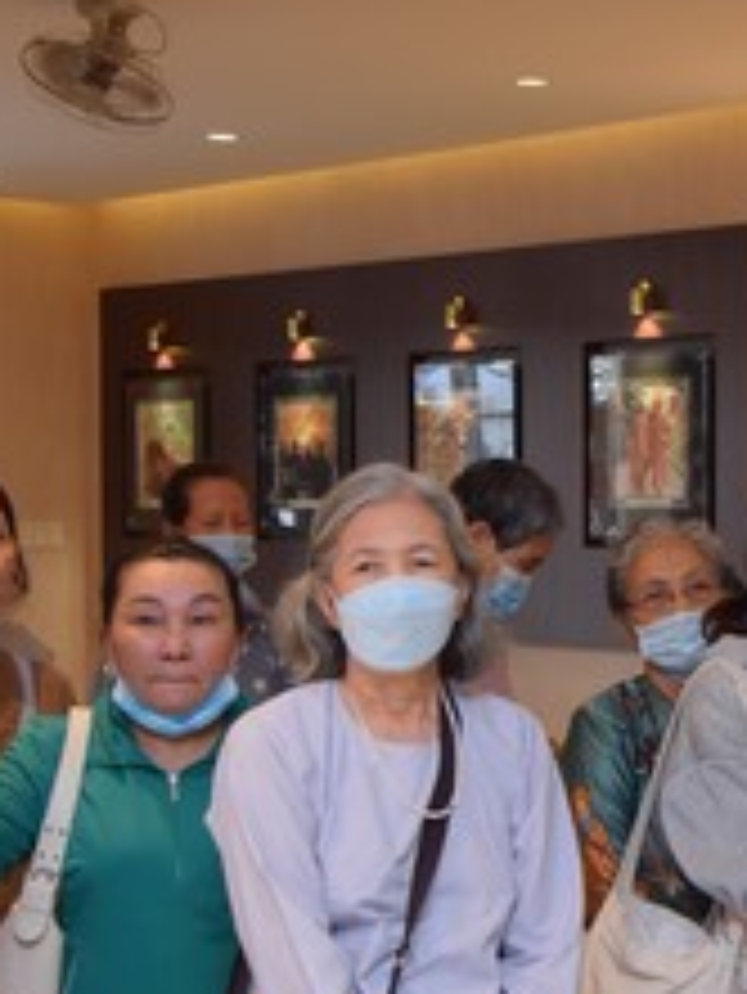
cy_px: 576
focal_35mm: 99
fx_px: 2846
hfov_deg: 14.5
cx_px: 880
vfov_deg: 19.8
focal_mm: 35
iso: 640
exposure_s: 1/125
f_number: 5.6
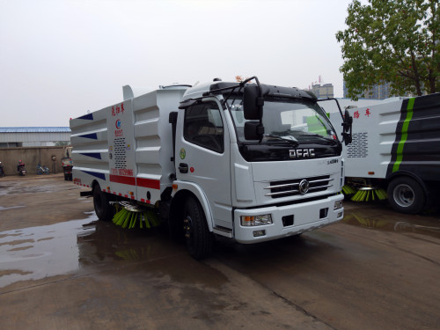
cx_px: 220
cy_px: 165
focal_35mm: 25
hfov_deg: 69.4
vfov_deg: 54.9
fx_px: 318
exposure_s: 1/108
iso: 112
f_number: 1.7
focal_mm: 4.28
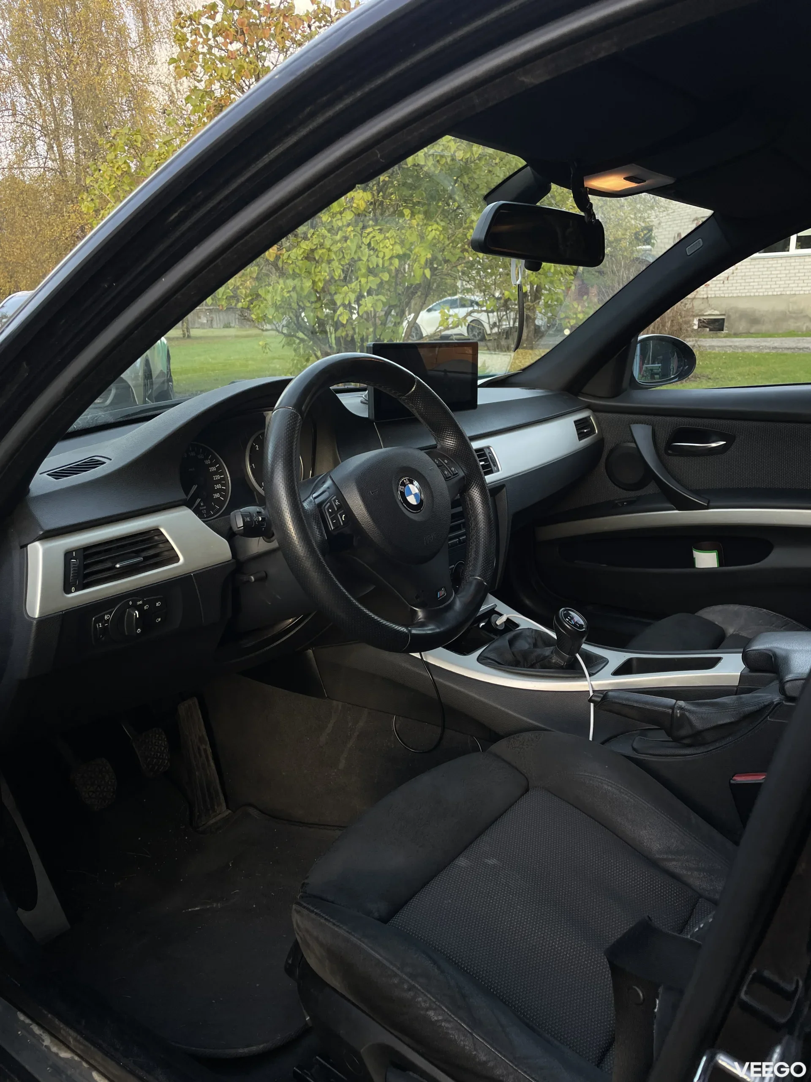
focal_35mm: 26
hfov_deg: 53.1
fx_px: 812
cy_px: 541
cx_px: 406
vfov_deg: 67.3
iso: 50
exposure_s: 1/365
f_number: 1.6
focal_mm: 4.2
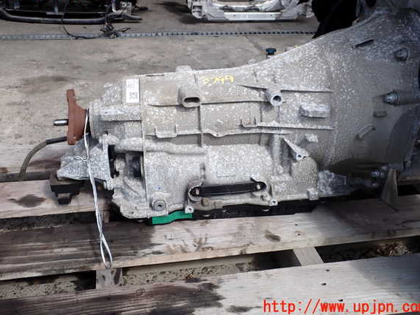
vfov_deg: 37.7
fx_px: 461
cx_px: 209
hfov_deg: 49.0
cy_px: 150
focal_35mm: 38
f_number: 3.5
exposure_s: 1/640
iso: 100
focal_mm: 6.37
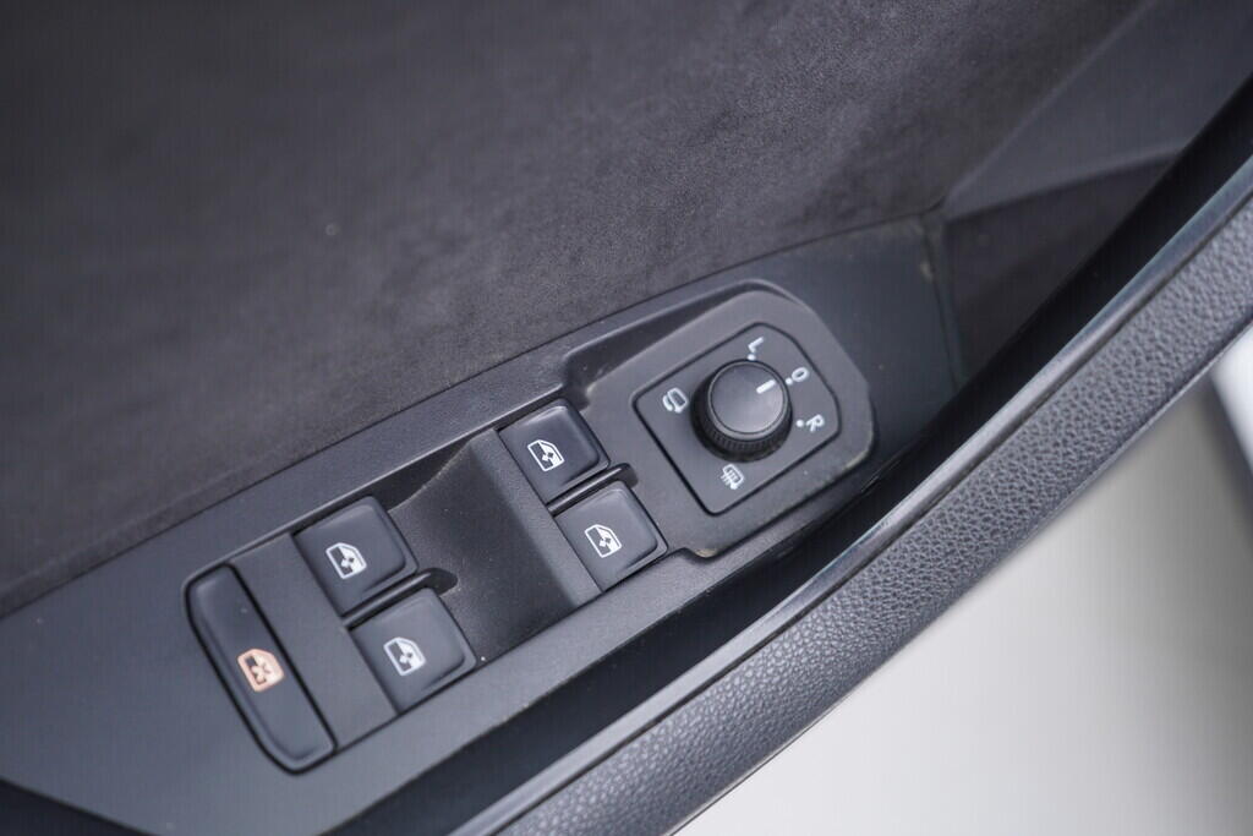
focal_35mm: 36
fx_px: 1253
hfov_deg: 53.1
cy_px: 418
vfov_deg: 36.9
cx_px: 626
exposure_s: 1/40
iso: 200
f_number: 2.8
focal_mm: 24
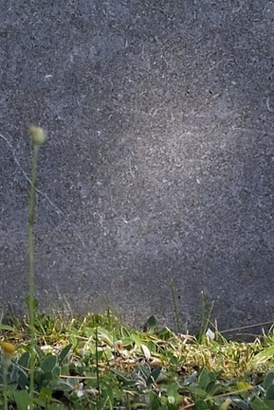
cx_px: -330
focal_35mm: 388
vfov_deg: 5.1
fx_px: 4426
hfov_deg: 3.5
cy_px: -654
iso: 200
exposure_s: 1/200
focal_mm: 70
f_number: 7.1
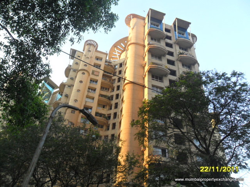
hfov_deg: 65.3
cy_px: 94
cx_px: 125
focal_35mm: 27
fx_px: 195
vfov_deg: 51.4
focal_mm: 4.9
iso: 100
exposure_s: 1/90
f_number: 3.5
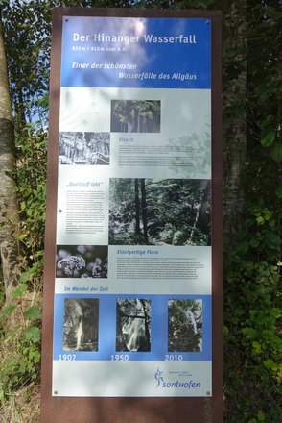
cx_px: 141
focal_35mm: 24
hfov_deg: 53.2
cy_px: 212
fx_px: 282
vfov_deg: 73.7
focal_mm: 8.8
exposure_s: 1/640
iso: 125
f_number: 4
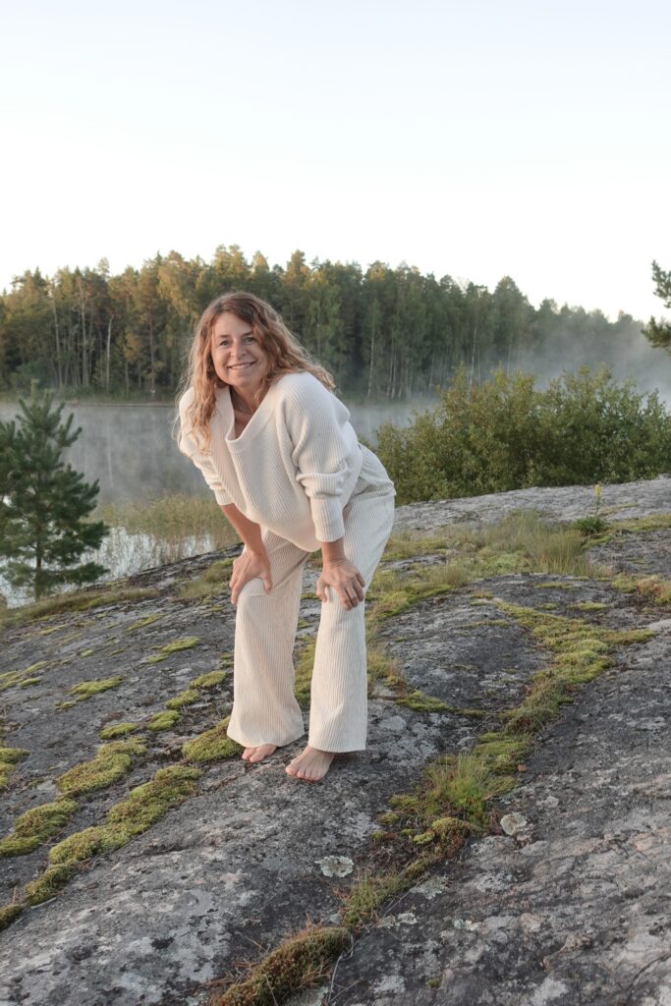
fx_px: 1034
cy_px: 503
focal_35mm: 37
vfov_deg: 51.9
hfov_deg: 36.0
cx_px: 336
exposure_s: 1/80
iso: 125
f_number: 3.5
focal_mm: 14.3
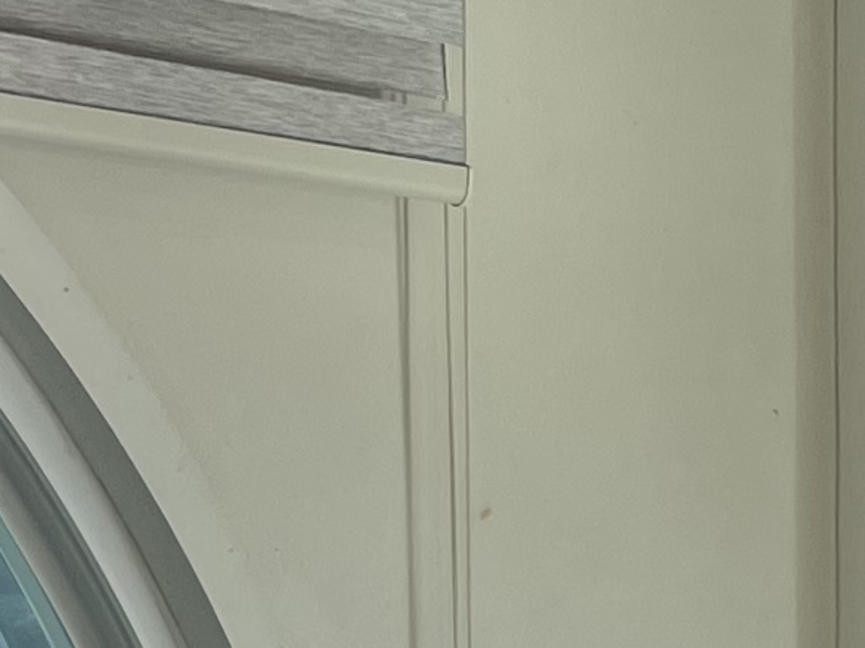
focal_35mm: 179
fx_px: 4471
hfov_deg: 10.7
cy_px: 1483
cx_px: 1207
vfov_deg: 7.8
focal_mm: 4.2
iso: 32
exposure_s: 1/569
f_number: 1.6
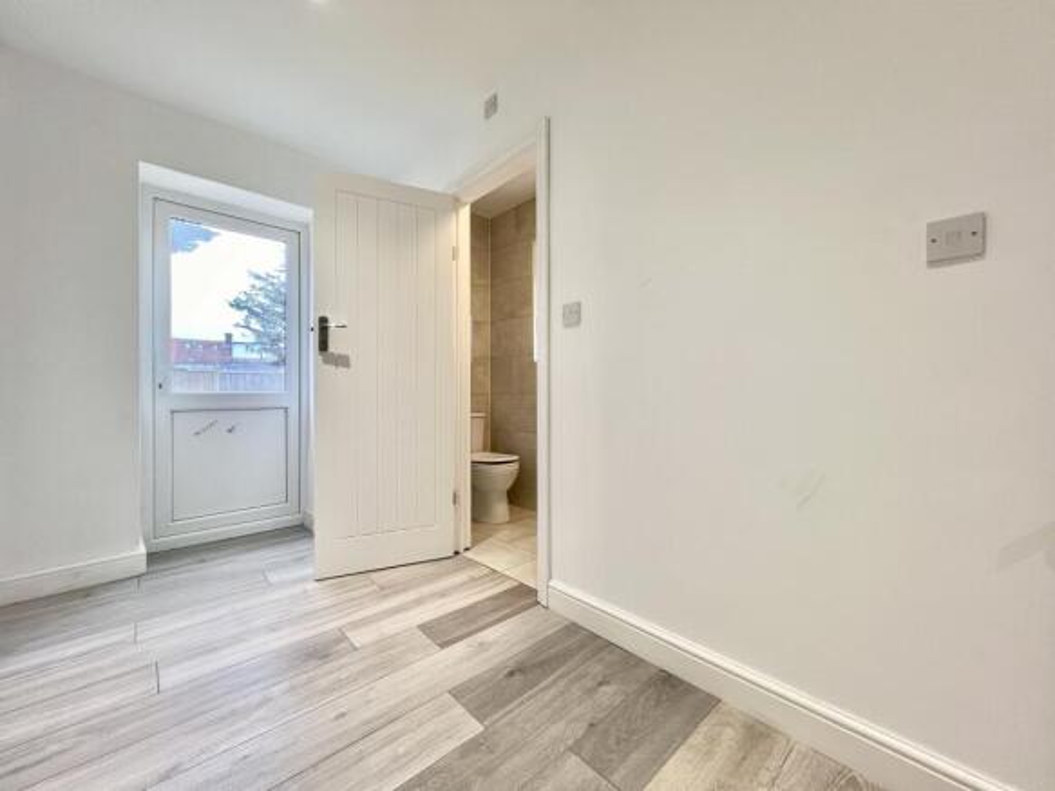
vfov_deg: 89.9
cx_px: 528
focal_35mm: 13
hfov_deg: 106.2
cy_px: 396
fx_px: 396
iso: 160
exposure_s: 1/100
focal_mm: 1.57
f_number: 1.8
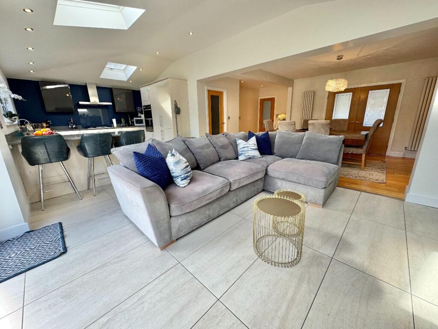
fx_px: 177
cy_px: 164
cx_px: 219
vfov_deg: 85.7
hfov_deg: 102.1
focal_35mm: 14
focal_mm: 2.22
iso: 80
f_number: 2.2
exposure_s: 1/100
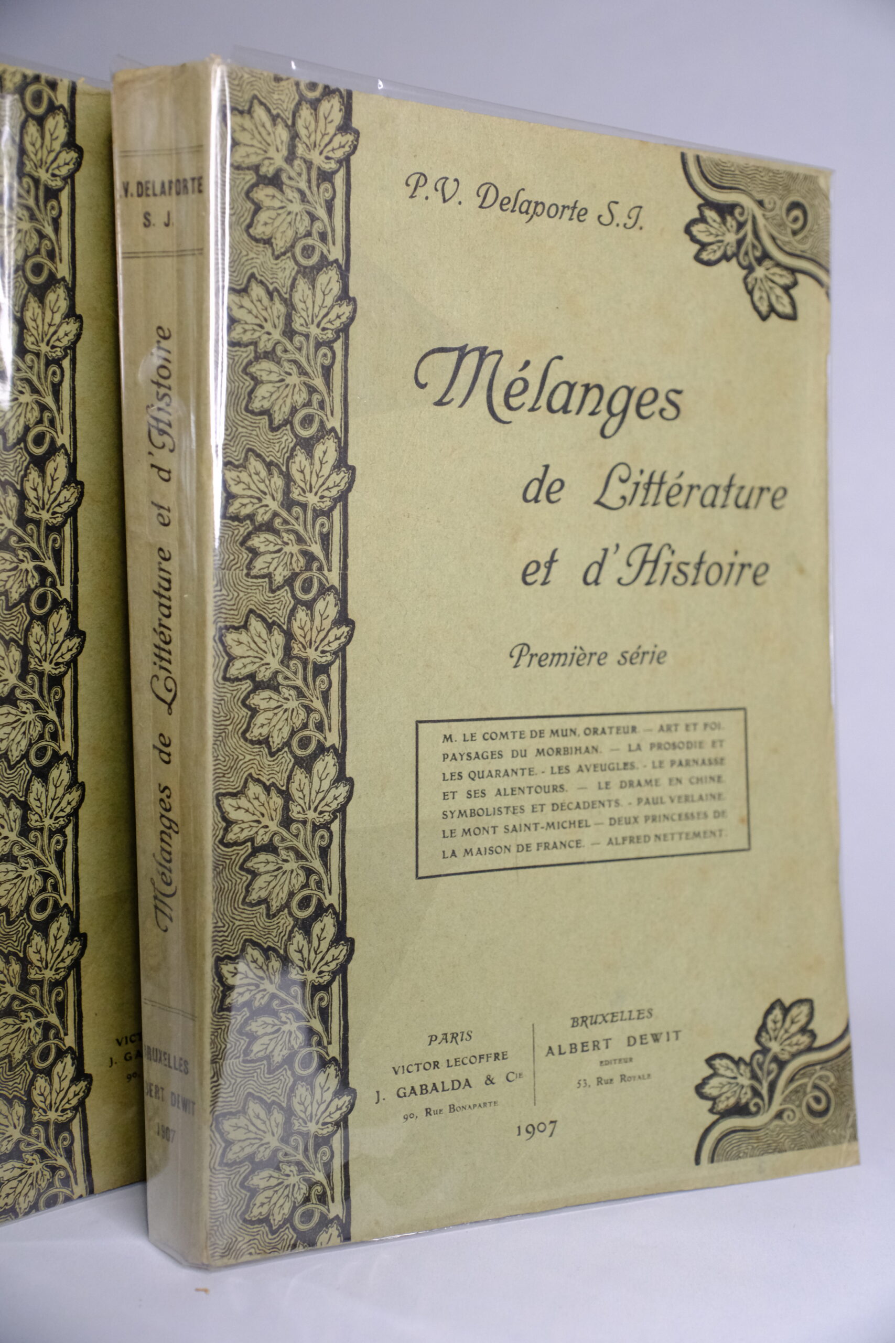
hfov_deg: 37.9
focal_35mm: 35
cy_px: 672
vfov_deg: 54.4
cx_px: 448
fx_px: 1305
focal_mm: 23.4
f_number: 4
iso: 2000
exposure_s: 1/100
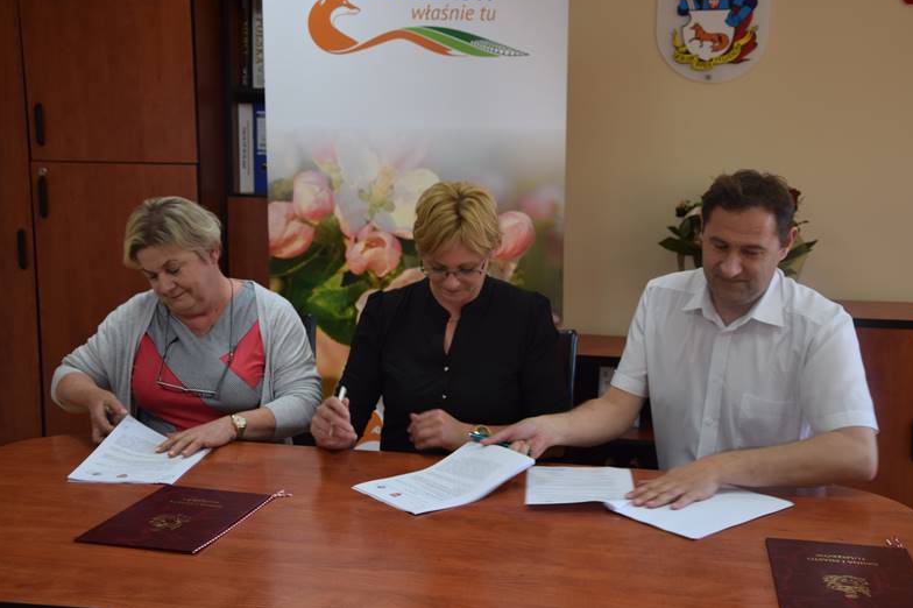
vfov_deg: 27.5
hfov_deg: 40.4
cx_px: 461
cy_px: 300
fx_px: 1242
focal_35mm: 49
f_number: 4.2
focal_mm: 32
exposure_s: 1/60
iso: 400
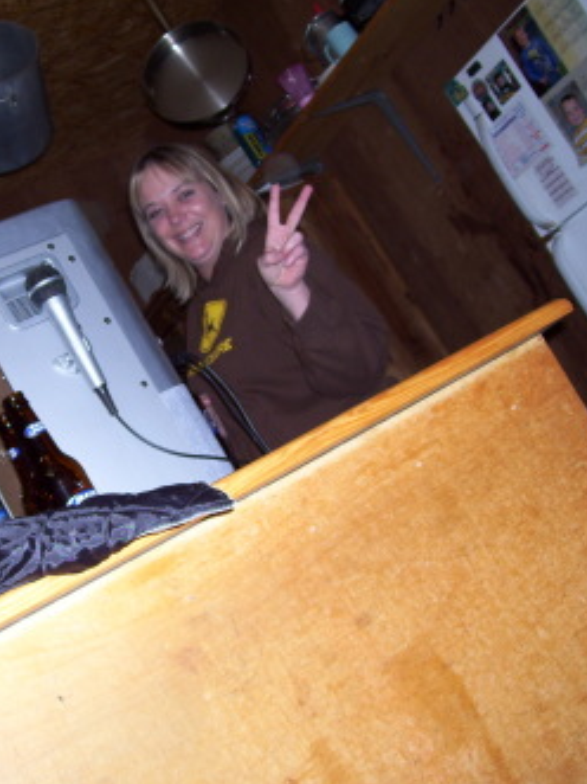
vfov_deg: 38.9
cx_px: 151
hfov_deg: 29.2
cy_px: 393
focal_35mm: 49
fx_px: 1109
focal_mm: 6
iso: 80
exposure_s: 1/60
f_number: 2.7
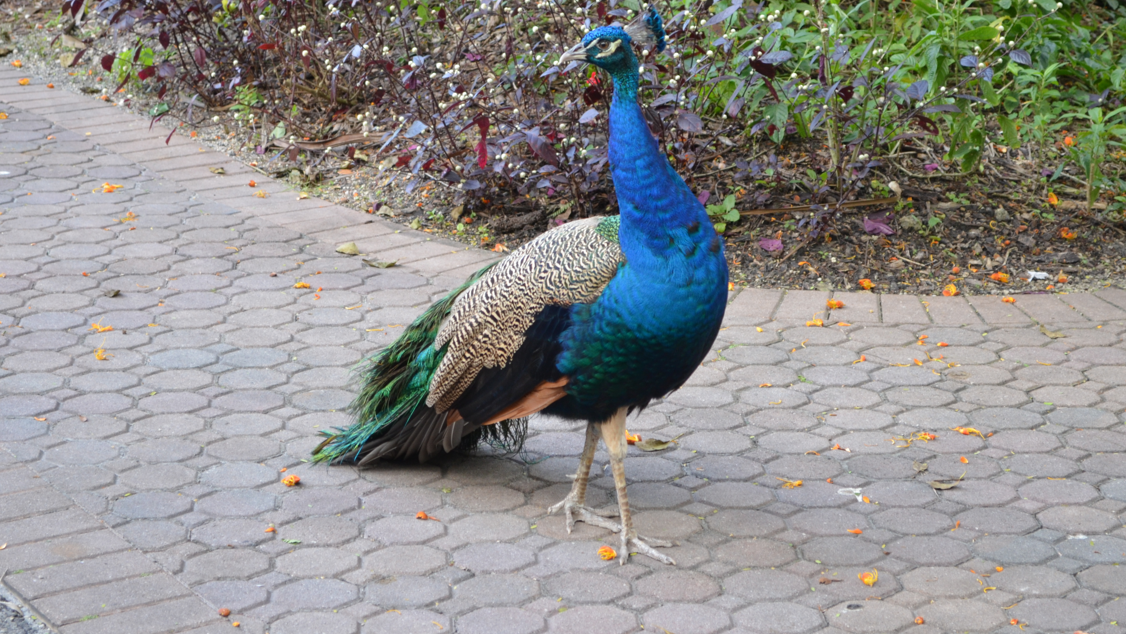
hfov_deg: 21.7
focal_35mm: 99
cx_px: 596
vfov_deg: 12.3
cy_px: 212
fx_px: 2944
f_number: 5.6
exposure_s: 1/60
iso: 500
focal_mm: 55
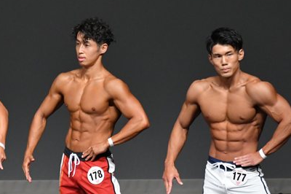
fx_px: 4927
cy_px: 166
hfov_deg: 3.4
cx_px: 123
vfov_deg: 2.2
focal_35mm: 610
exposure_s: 1/400
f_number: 5.6
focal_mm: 210
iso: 3600
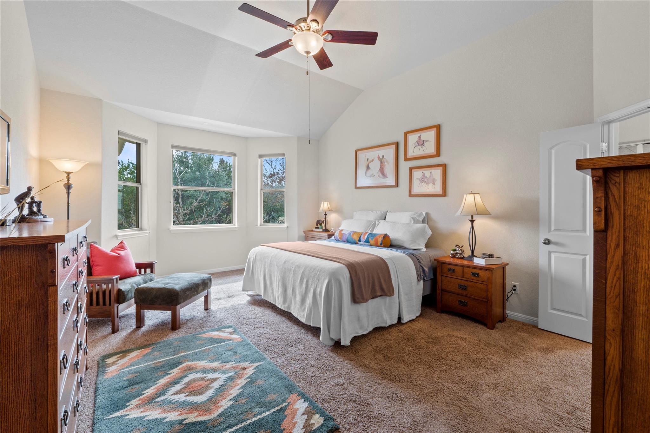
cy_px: 216
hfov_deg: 100.4
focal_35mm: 15
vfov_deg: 77.3
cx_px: 325
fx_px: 271
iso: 250
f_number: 11
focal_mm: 10
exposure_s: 1.3
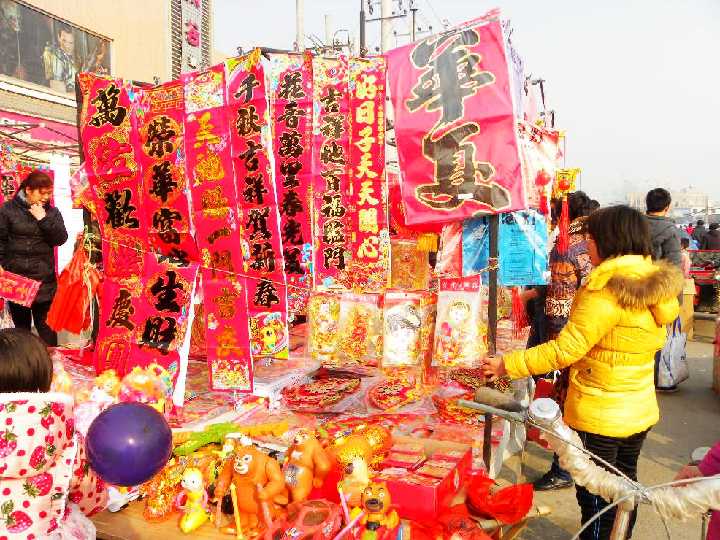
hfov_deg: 65.3
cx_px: 360
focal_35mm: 27
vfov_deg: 51.4
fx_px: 562
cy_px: 278
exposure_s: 1/219
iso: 64
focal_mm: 4.6
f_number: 5
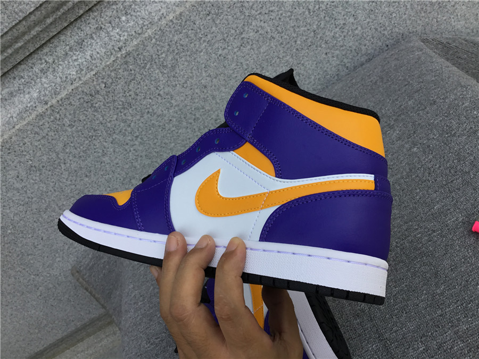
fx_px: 429
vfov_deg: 45.4
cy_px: 180
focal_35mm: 31
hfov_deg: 58.4
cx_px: 240
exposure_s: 1/243
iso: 25
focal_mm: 3.3
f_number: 2.4
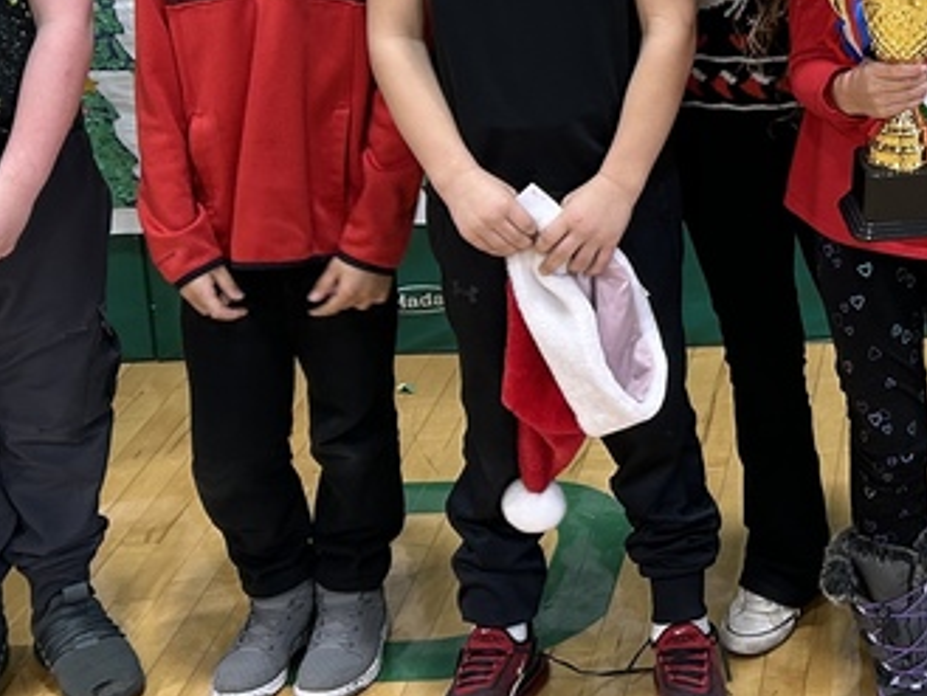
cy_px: -85
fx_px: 2170
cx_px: 1121
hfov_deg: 22.2
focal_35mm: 81
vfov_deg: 17.6
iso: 80
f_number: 1.5
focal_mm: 5.7
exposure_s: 1/60
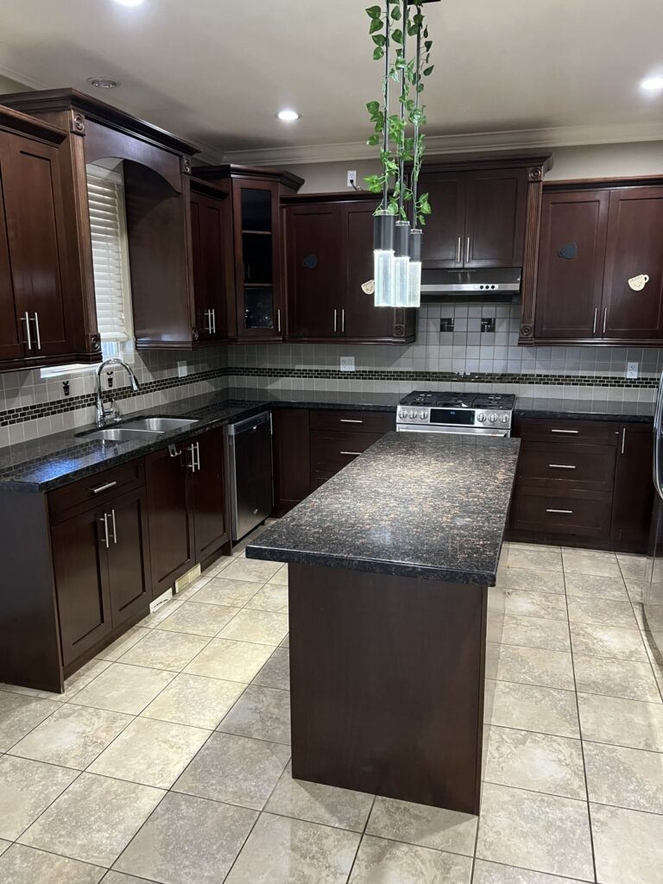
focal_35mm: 26
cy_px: 442
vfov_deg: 67.3
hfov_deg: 53.1
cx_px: 332
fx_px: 664
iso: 500
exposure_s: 1/60
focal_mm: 5.7
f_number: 1.5
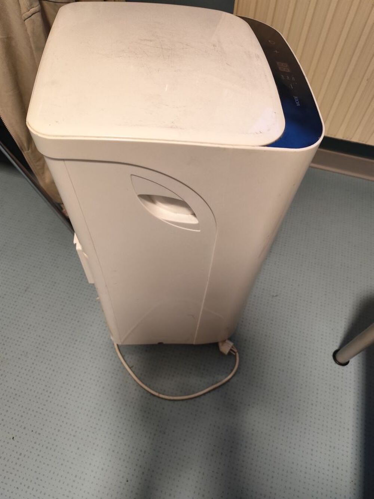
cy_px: 250
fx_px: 331
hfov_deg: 58.9
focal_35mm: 23
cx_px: 187
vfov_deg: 73.9
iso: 1000
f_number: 1.65
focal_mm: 6.19
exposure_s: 1/100
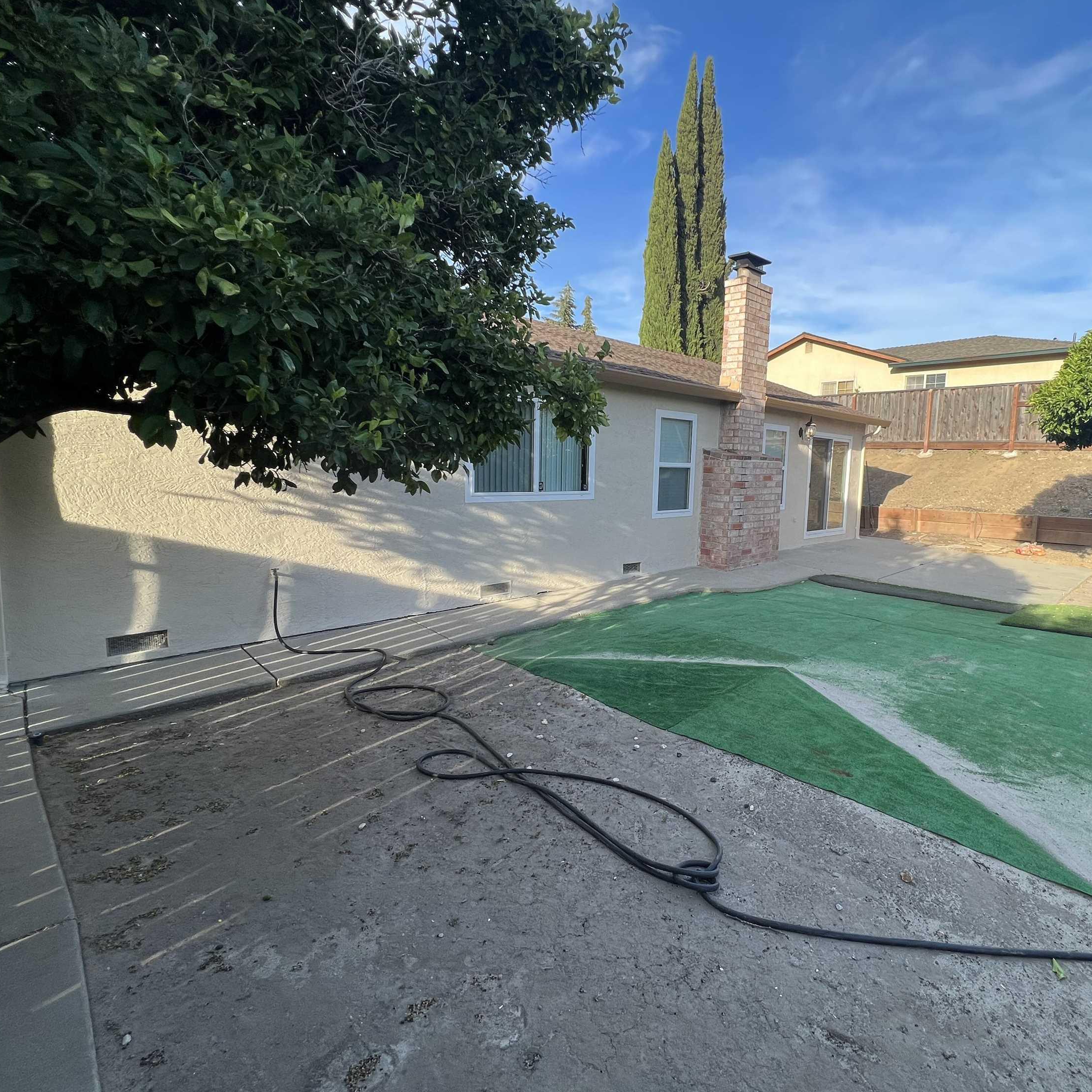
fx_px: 571
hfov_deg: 86.4
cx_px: 652
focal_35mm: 16
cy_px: 529
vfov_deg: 87.4
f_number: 1.8
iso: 32
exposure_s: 1/391
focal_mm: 1.57
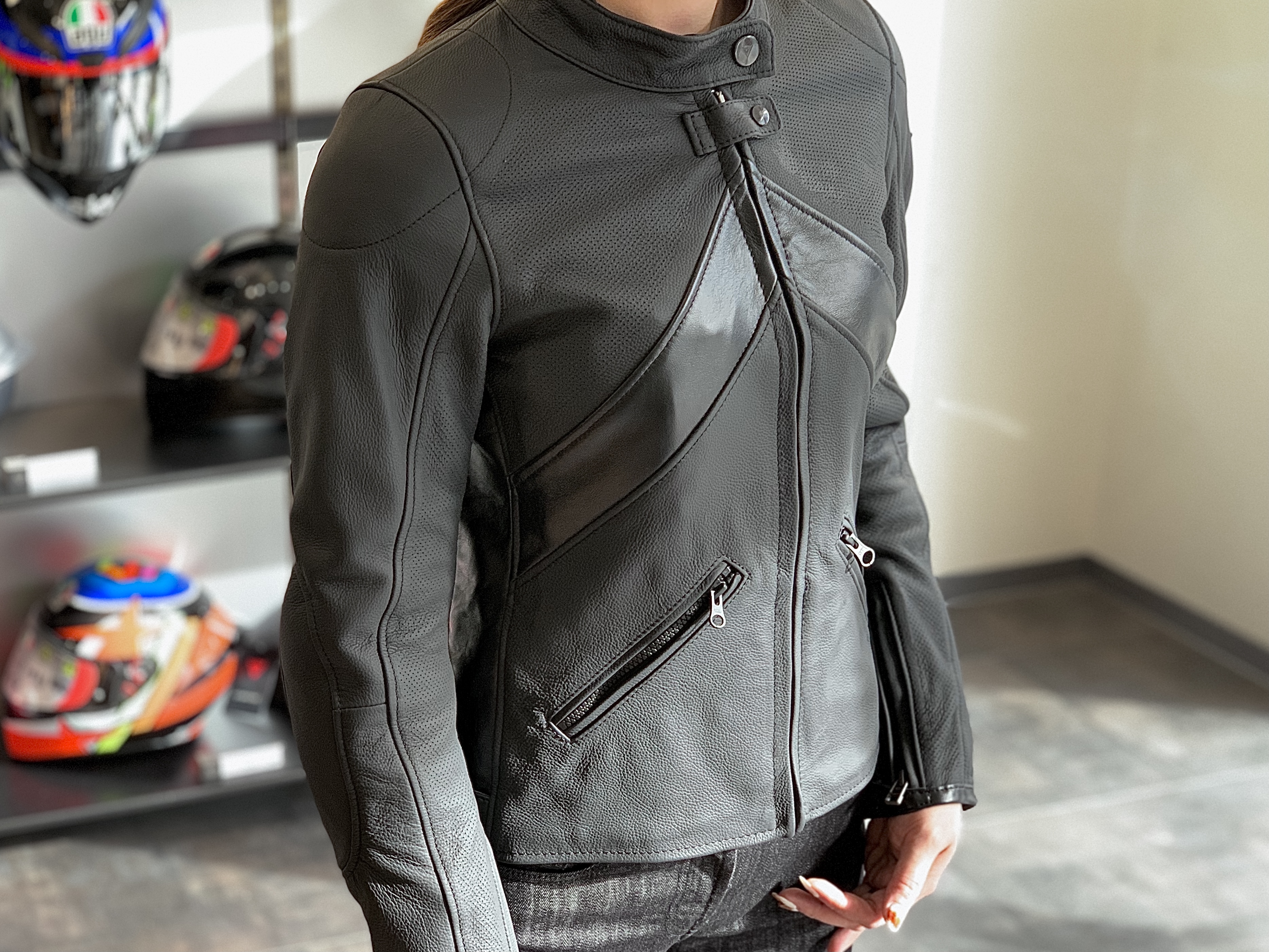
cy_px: 476
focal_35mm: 52
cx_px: 634
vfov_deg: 28.0
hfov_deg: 36.8
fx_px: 1906
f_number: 2.4
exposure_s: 1/60
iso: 160
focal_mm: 6
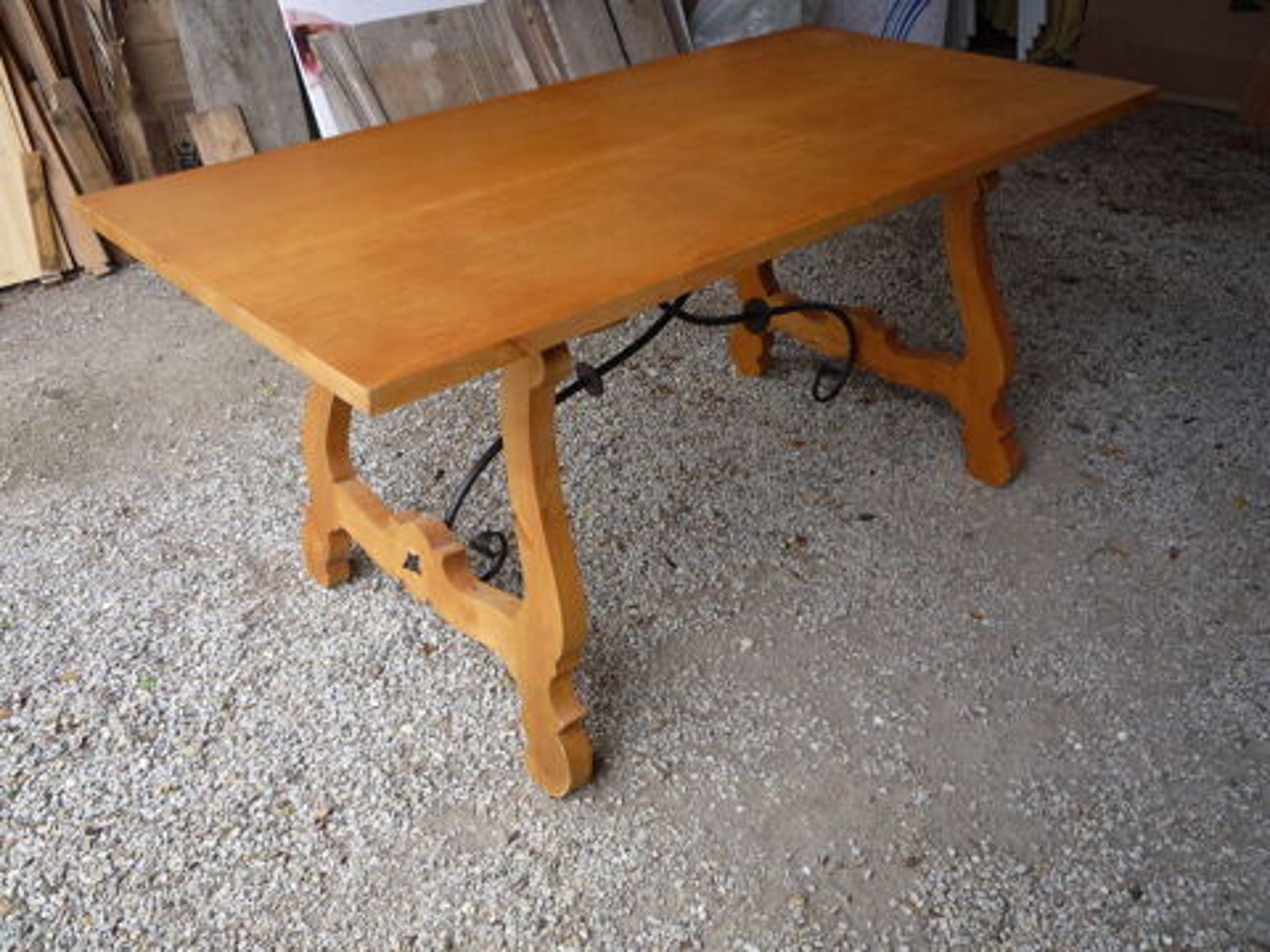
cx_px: 635
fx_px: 1101
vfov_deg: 46.8
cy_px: 476
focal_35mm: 30
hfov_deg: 60.0
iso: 100
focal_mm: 5.2
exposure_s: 1/60
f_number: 3.3
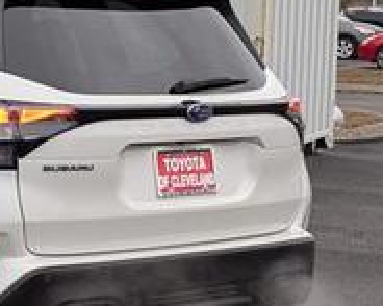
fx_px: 1484
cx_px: -117
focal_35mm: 131
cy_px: 139
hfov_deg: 14.1
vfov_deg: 11.8
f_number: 1.68
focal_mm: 6.9
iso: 442
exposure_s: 1/500
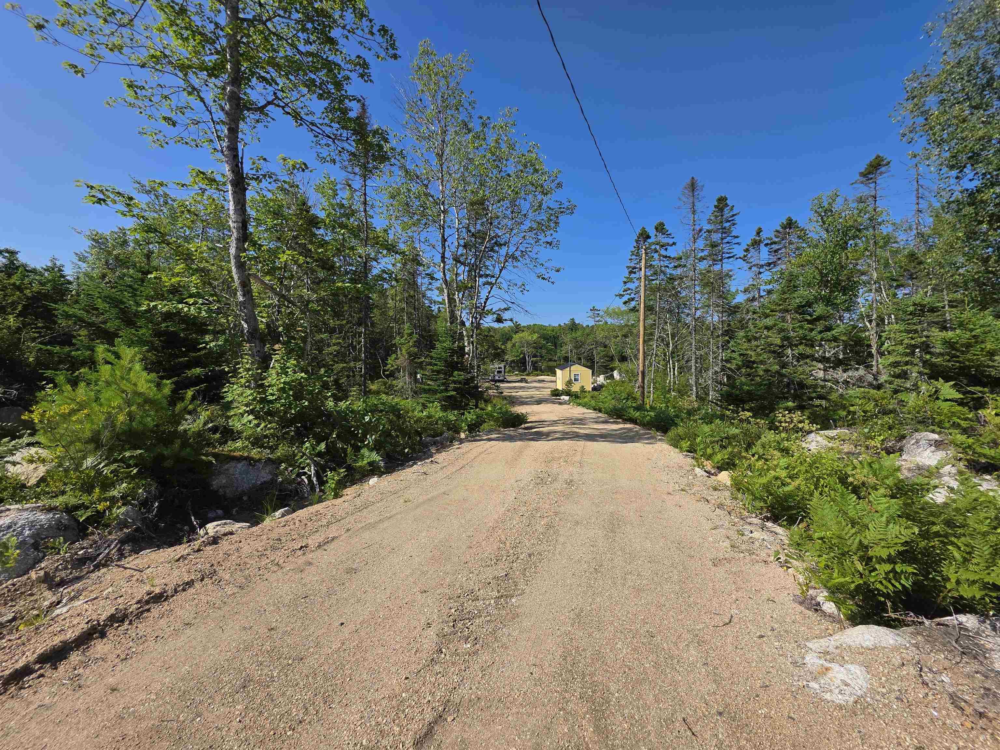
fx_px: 376
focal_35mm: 13
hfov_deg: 106.2
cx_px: 500
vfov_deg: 89.9
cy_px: 375
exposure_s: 1/2497
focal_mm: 2.2
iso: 40
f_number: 1.9
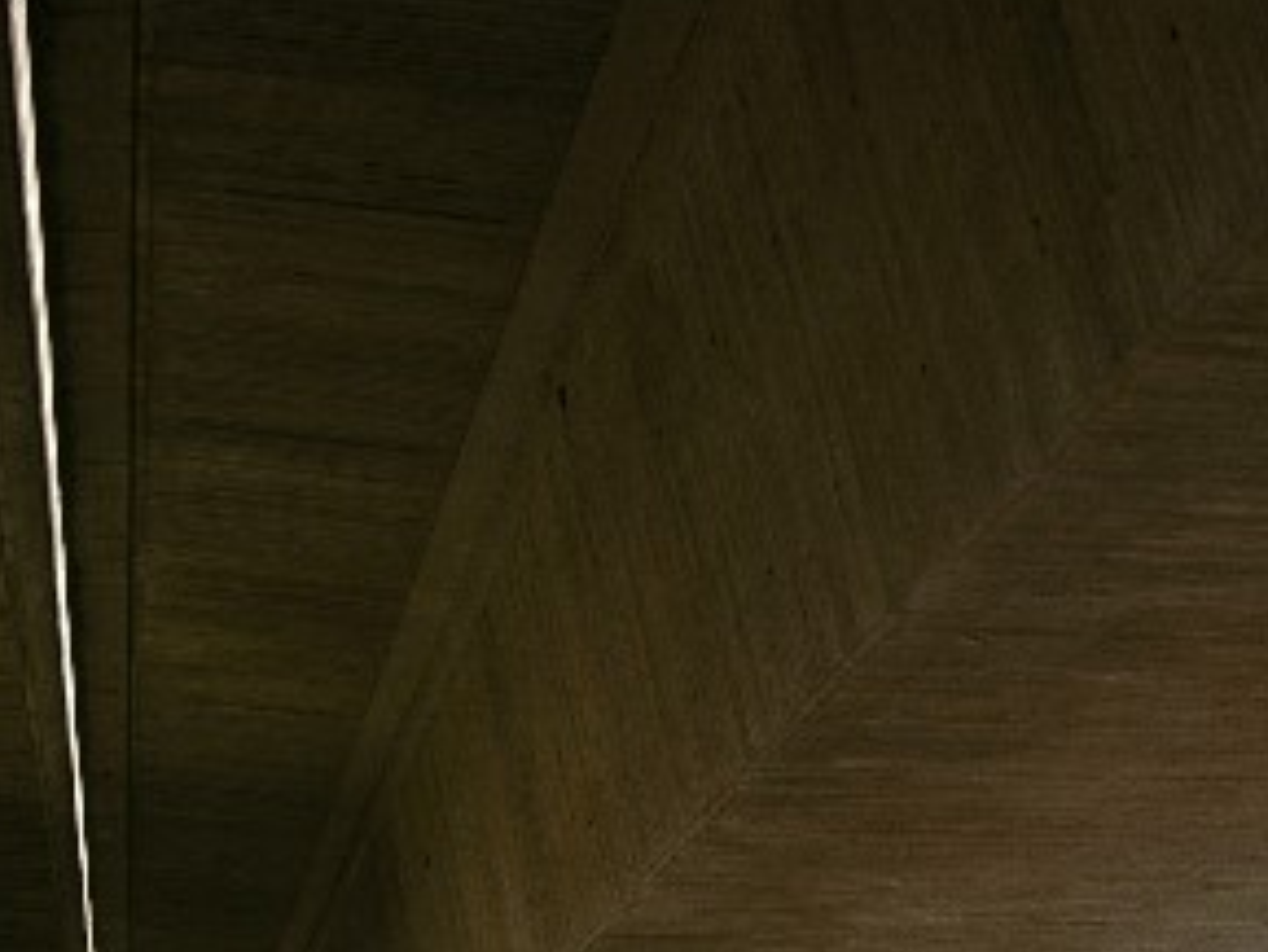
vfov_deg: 20.1
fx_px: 2602
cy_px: 943
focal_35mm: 71
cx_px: 248
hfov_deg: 26.9
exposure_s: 1/18.1
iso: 50
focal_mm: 8.9
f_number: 3.5
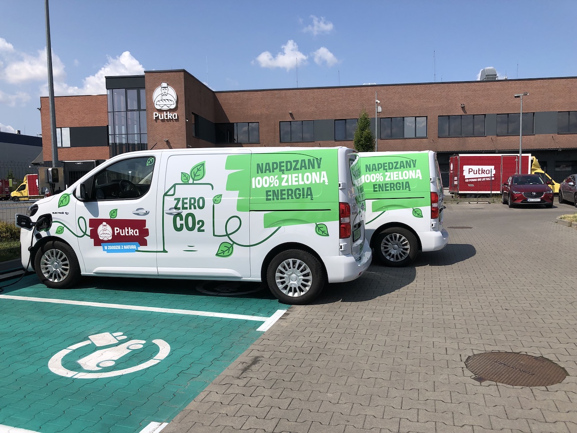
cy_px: 216
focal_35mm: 28
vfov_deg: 49.7
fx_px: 467
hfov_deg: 63.4
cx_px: 288
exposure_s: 1/3690
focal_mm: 3.99
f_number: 1.8
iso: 20
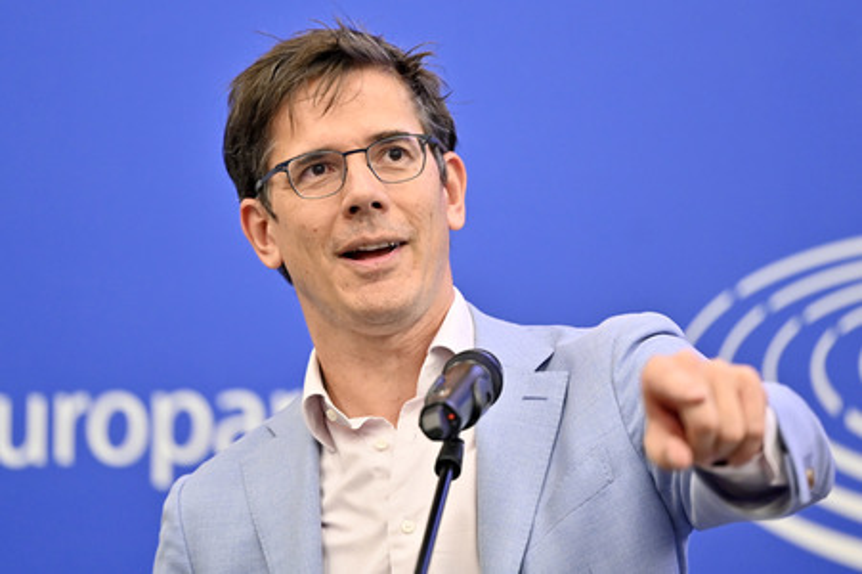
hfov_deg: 10.3
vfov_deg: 6.9
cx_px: 431
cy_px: 287
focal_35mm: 200
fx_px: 4785
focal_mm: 200
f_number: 2.8
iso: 2500
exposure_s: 1/320
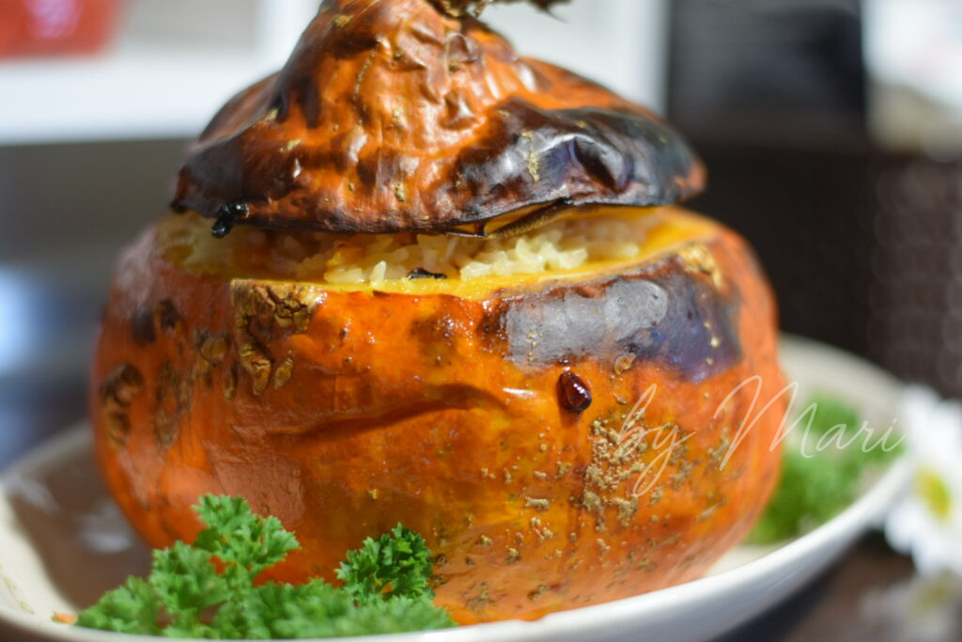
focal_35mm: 75
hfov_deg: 27.0
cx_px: 481
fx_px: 2004
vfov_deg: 18.2
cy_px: 321
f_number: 2
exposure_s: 1/60
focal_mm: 50
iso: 800
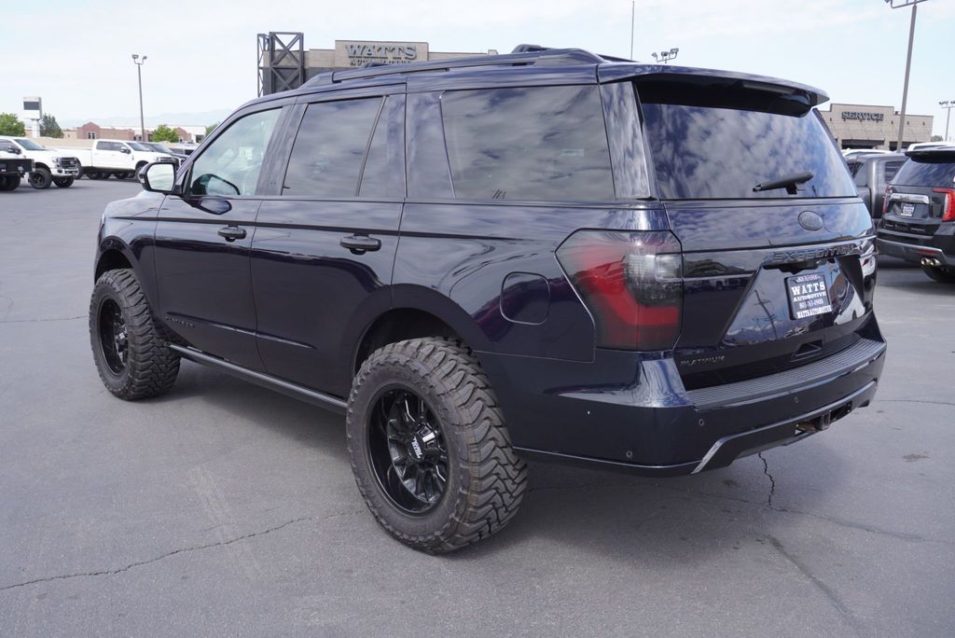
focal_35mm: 32
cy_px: 319
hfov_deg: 59.5
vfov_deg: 41.8
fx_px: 836
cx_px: 478
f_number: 8
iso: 100
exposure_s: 1/100
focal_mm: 21
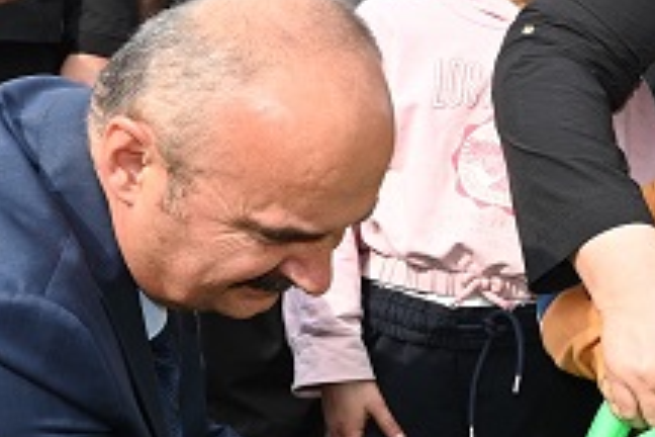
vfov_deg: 11.4
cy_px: 349
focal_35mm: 120
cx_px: 852
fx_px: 2183
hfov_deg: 16.2
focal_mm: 24
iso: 100
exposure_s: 1/160
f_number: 6.3
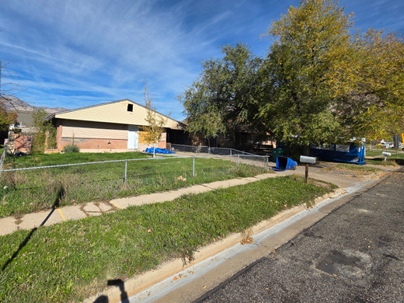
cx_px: 169
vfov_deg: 77.6
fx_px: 187
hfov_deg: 93.7
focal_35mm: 16
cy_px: 130
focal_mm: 2.2
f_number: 2.2
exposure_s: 1/2572
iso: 50
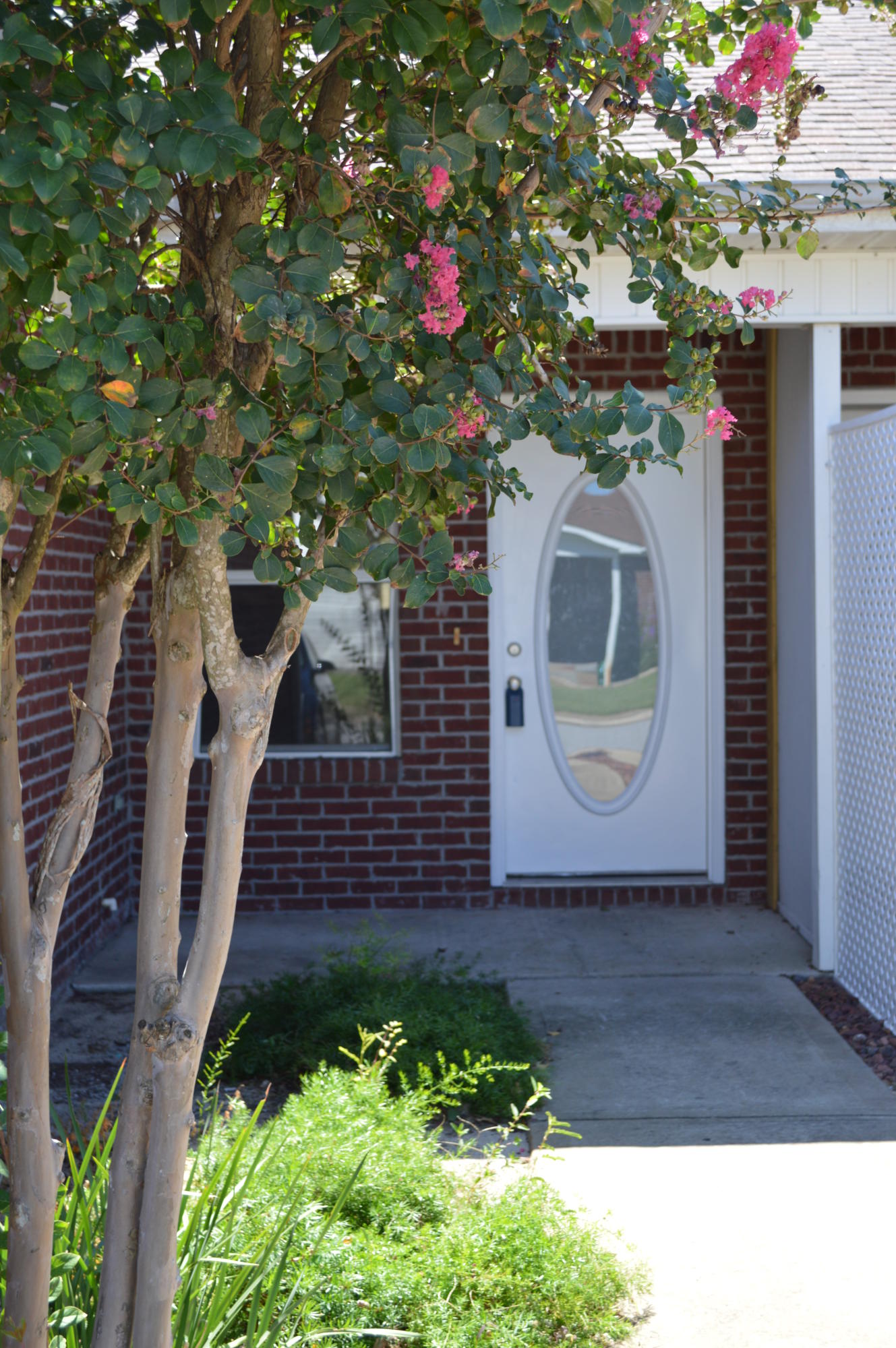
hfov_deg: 28.0
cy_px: 674
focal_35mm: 48
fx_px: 1796
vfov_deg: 41.2
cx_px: 448
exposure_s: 1/125
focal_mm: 32
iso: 160
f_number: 5.6
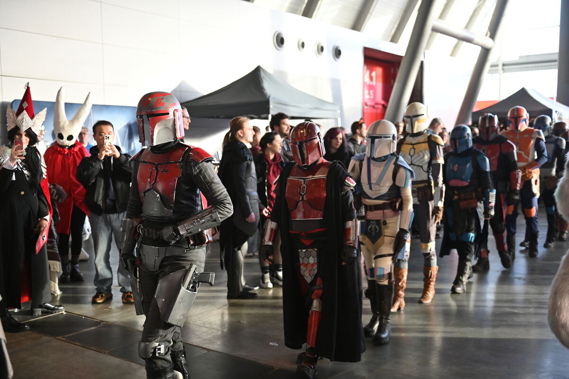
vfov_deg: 35.0
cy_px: 190
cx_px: 284
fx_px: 600
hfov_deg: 50.7
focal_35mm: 38
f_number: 2.8
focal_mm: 38
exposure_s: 1/160
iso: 800
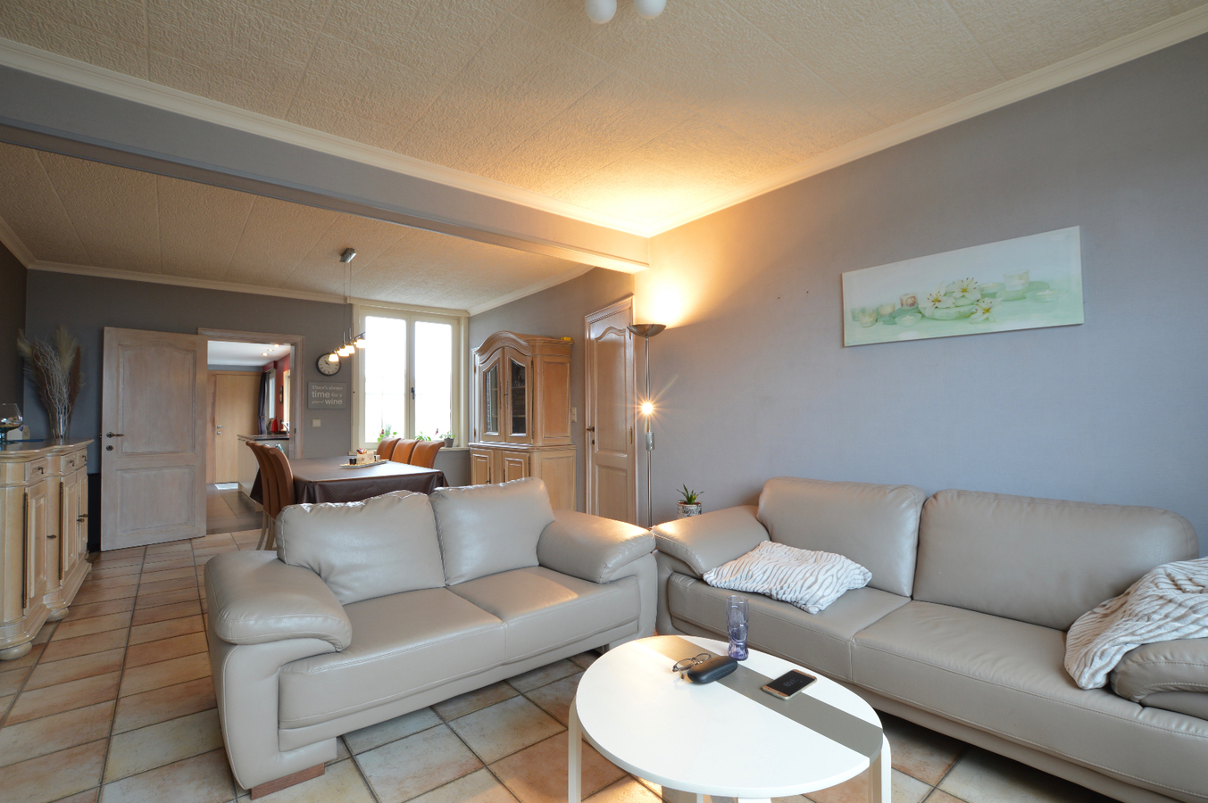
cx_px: 604
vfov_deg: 77.2
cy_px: 402
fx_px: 503
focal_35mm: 15
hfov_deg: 100.4
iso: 100
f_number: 9
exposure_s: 1/1.3
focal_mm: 10
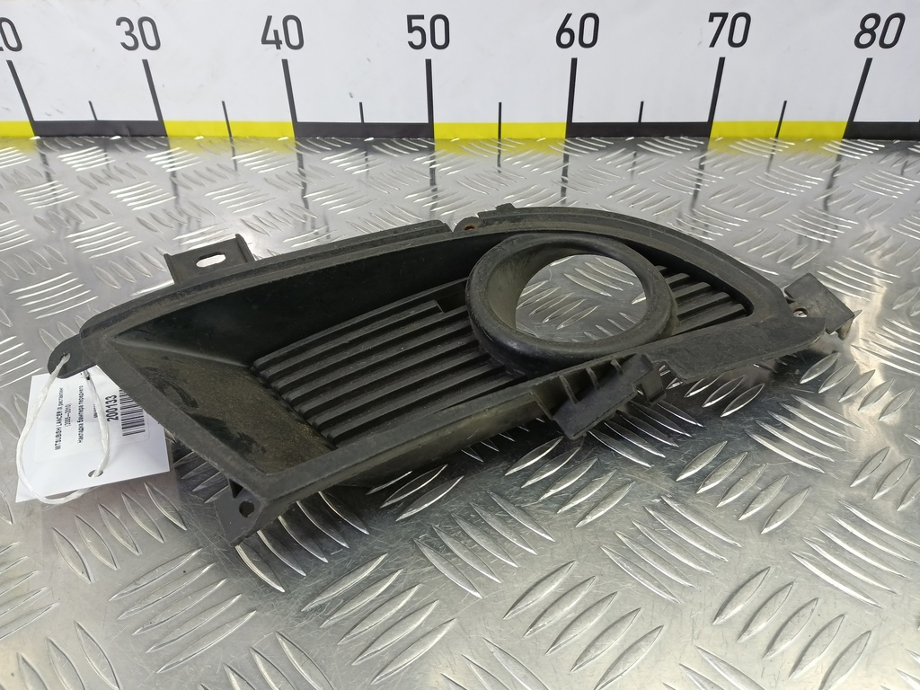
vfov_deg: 58.9
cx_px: 460
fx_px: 611
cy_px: 345
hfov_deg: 73.9
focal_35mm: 23
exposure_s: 1/50
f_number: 1.6
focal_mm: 4.11
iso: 157
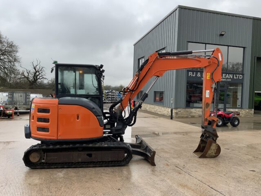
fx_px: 219
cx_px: 130
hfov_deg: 61.7
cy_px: 98
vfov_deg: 48.2
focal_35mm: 29
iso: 16
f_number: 1.8
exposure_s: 1/182
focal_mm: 3
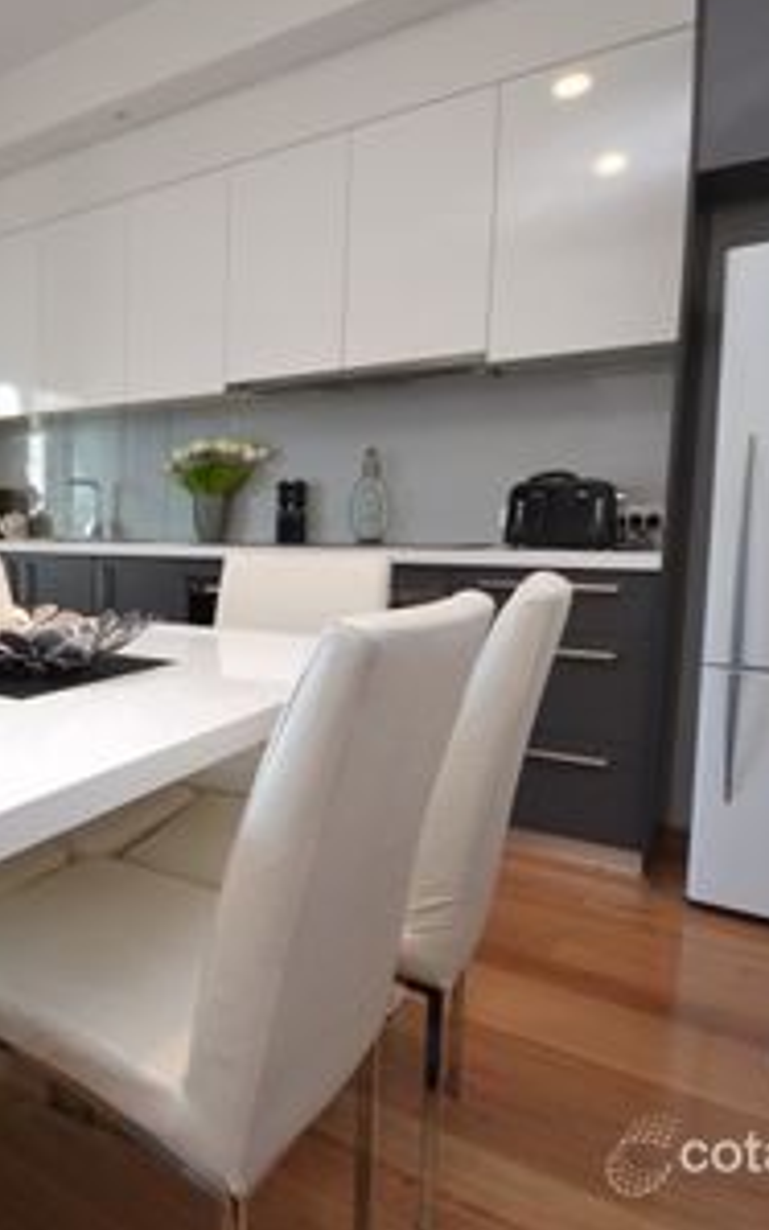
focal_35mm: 24
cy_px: 594
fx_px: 804
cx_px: -29
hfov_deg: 42.7
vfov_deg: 74.8
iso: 400
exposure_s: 1/60
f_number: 4
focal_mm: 10
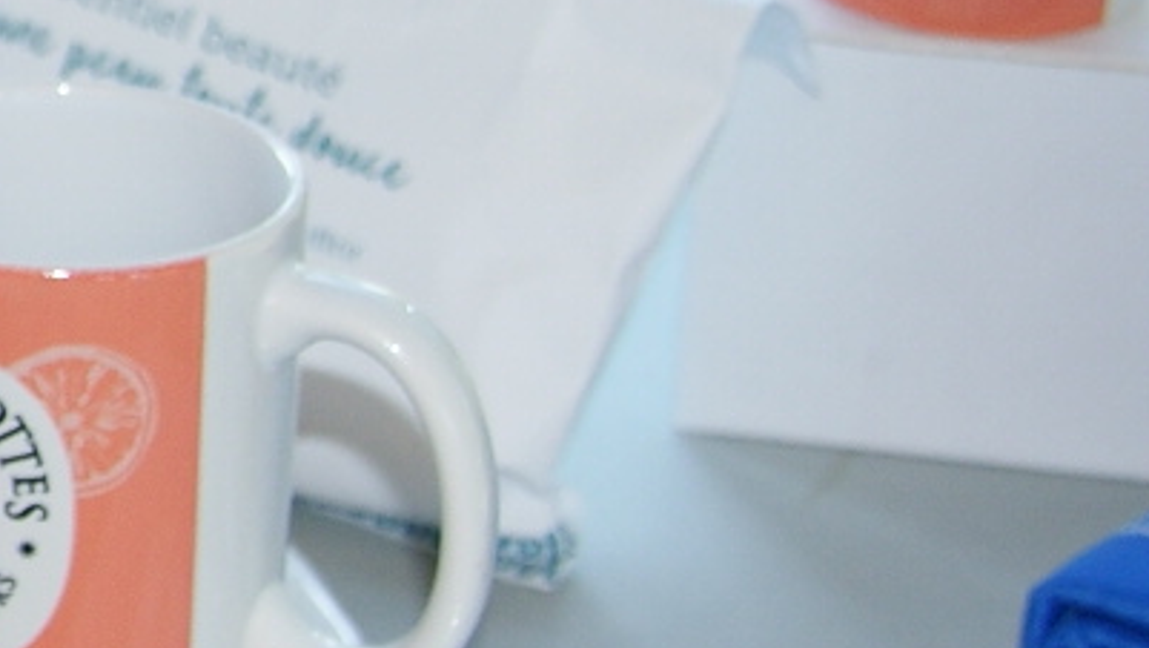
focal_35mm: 403
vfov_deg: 3.0
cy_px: -23
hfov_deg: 5.3
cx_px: -1034
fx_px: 12283
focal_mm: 45
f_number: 4.5
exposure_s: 1/80
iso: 100
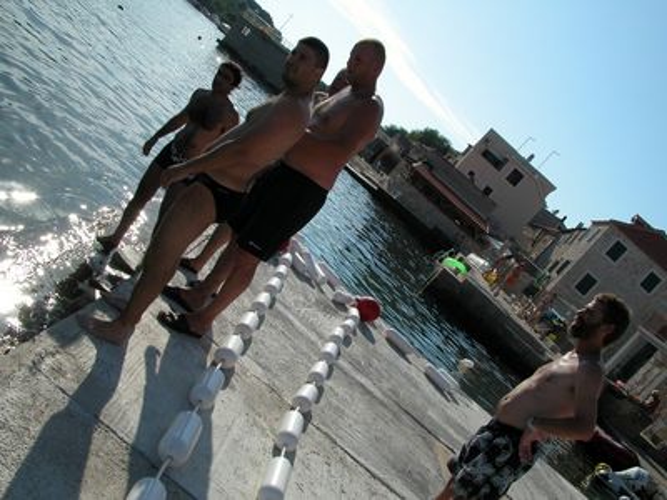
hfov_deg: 54.0
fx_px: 655
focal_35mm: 34
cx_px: 334
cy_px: 250
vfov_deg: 41.8
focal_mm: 8.9
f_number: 8
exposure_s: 1/376
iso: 100
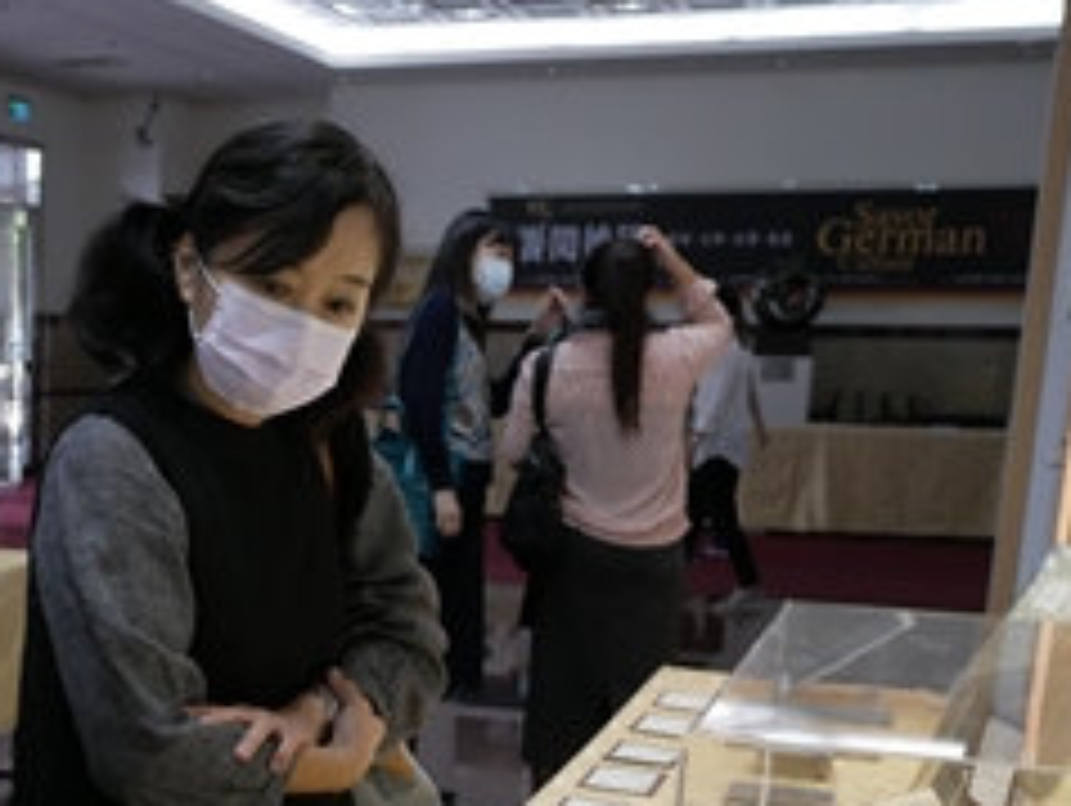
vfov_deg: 21.4
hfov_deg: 27.6
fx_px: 2044
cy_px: 844
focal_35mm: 66
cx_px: -2
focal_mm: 15
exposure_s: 1/160
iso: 800
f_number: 3.2
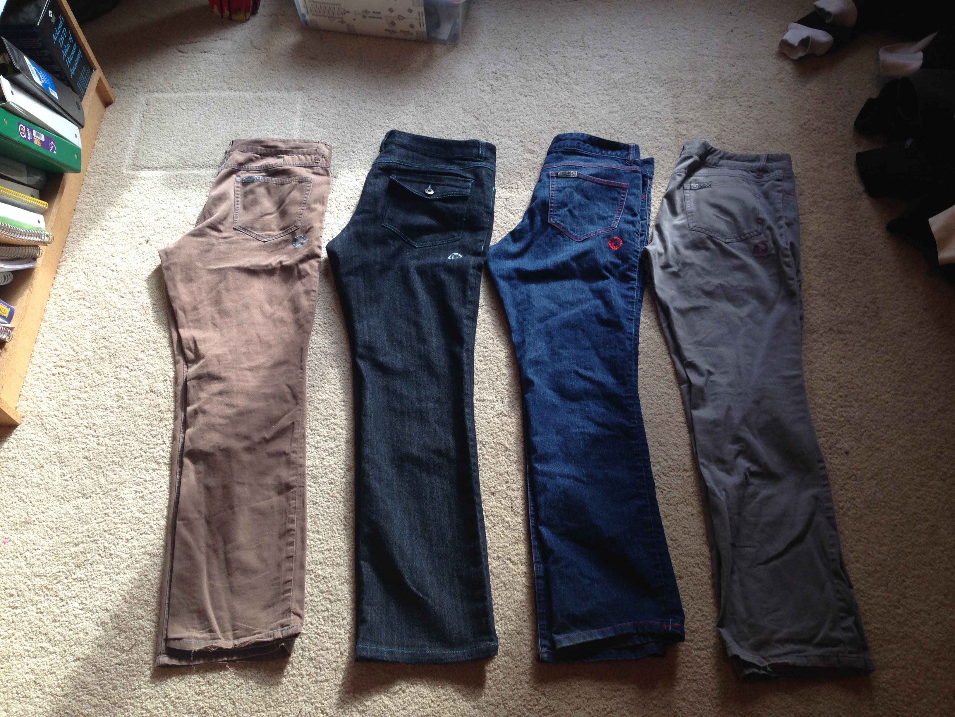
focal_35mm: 33
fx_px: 910
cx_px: 478
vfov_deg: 42.9
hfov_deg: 55.4
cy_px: 358
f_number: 2.4
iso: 50
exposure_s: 1/40
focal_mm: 4.12
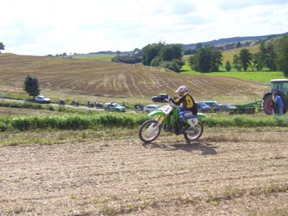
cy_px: 108
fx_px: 416
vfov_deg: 29.1
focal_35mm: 50
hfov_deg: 38.2
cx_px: 144
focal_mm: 8.3
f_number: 6.7
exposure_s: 1/250
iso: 100
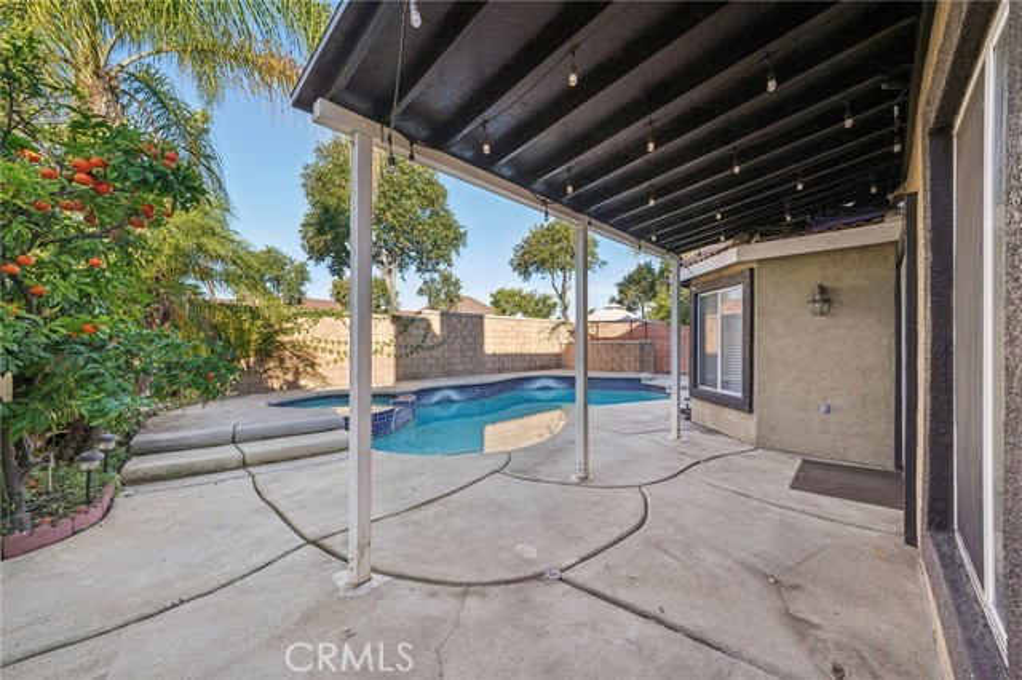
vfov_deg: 85.4
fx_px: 369
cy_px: 340
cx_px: 511
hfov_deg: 108.4
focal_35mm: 13
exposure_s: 1/80
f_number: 8
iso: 100
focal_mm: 13
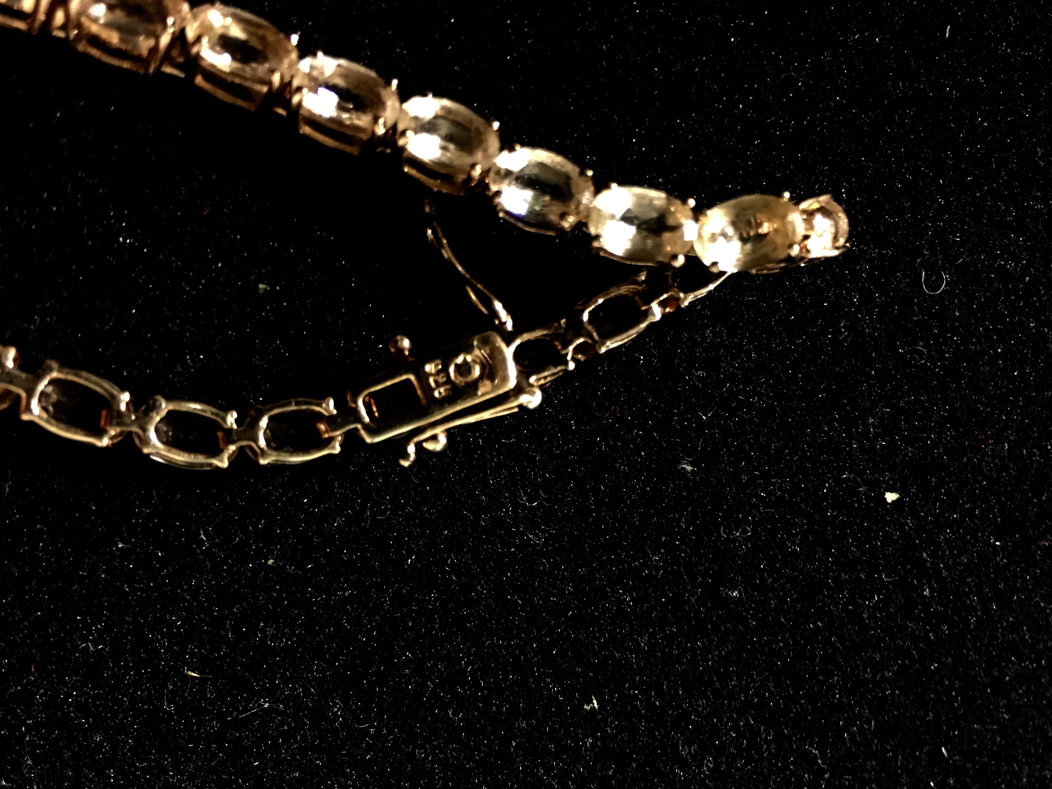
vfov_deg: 41.7
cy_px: 436
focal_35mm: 34
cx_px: 537
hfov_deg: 54.0
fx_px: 1033
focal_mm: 4.15
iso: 250
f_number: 2.2
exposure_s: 1/15
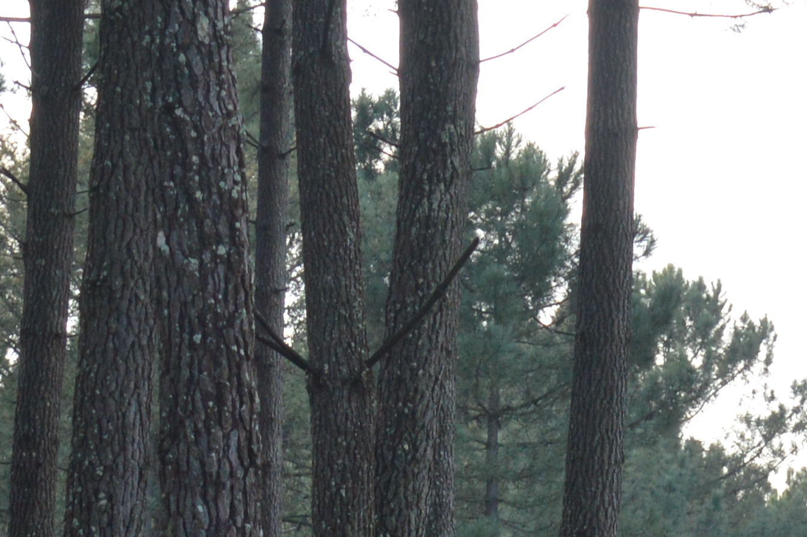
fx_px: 7235
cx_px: 842
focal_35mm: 323
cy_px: 562
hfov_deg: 6.4
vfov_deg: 4.2
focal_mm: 48
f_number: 5.3
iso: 400
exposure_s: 1/125
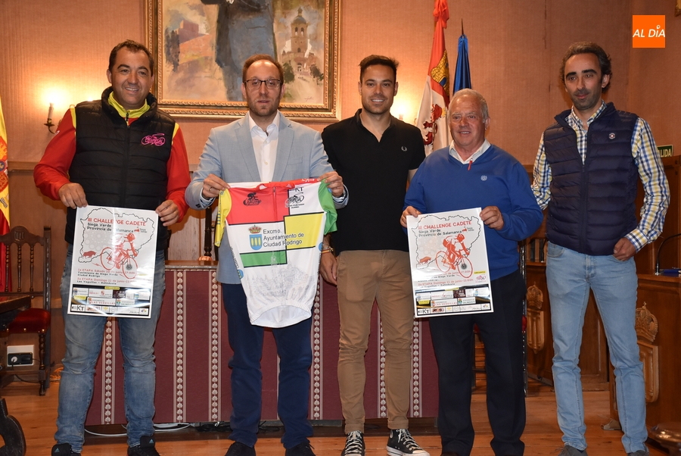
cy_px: 228
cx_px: 340
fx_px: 994
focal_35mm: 52
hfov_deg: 37.8
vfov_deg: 25.8
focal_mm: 35
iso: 1000
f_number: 4.2
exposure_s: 1/60
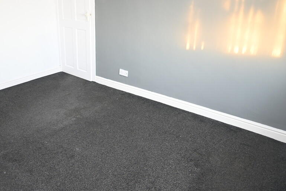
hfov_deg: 58.0
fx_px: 254
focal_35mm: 32
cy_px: 77
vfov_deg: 40.9
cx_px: 107
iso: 1400
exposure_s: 1/25
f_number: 3.5
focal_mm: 16
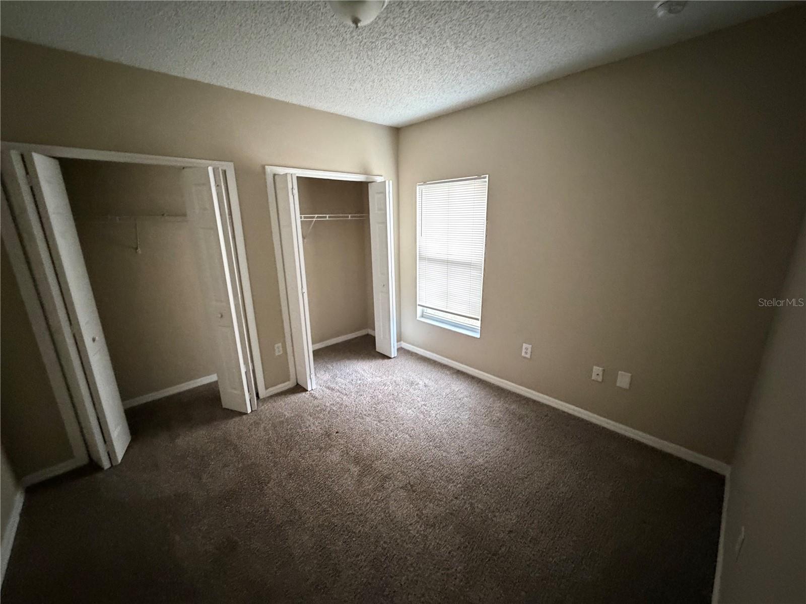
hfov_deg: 102.1
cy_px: 302
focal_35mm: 14
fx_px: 326
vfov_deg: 85.7
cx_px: 403
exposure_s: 1/40
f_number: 2.2
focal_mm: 2.22
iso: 1000
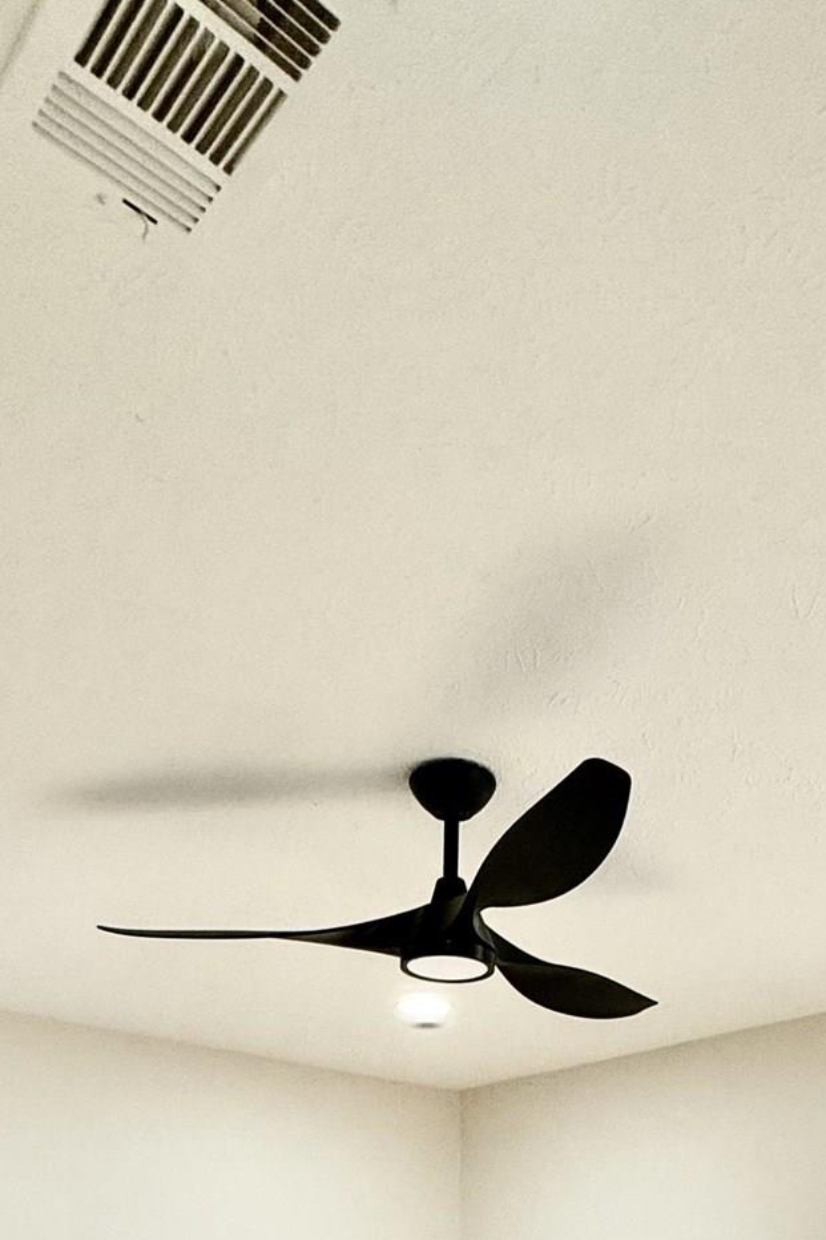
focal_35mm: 36
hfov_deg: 36.7
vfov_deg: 38.5
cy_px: 1502
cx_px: 500
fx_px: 1239
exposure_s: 1/120
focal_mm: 2.22
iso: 125
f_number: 2.2
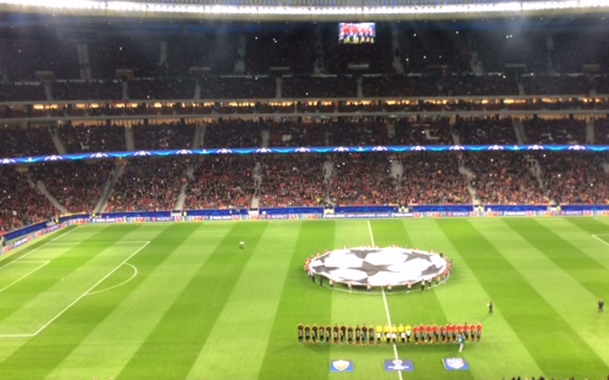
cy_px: 171
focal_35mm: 39
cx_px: 353
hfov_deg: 50.2
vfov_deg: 32.7
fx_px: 647
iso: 50
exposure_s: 1/33
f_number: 2.2
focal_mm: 4.15
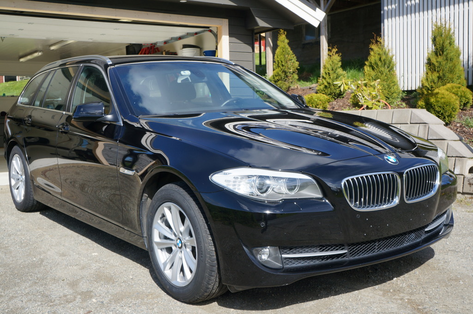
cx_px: 236
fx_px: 551
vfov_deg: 31.8
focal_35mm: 42
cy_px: 157
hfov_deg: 46.5
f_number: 9
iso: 100
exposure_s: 1/160
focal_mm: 28
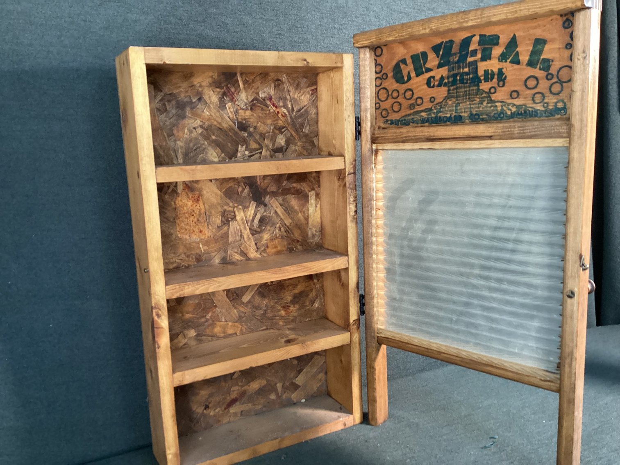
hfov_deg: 58.3
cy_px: 232
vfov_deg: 45.4
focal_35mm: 31
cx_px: 310
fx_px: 555
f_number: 2.4
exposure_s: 1/60
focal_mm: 3.3
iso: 320
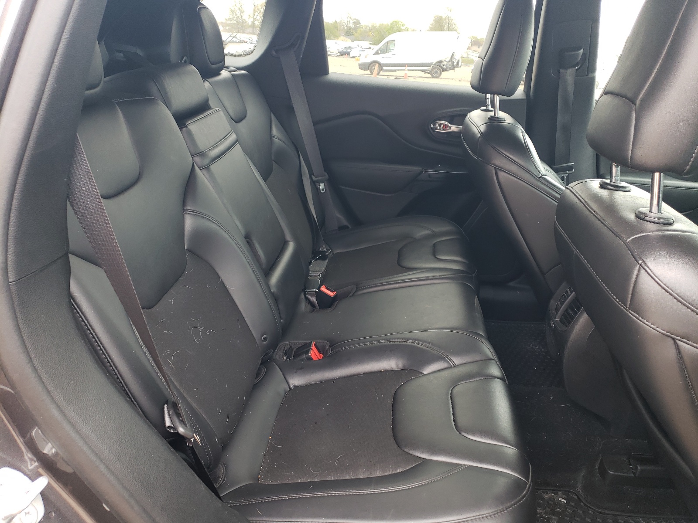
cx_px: 349
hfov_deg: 67.3
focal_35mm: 26
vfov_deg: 53.1
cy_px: 262
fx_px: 524
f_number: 1.5
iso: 58
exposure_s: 1/120
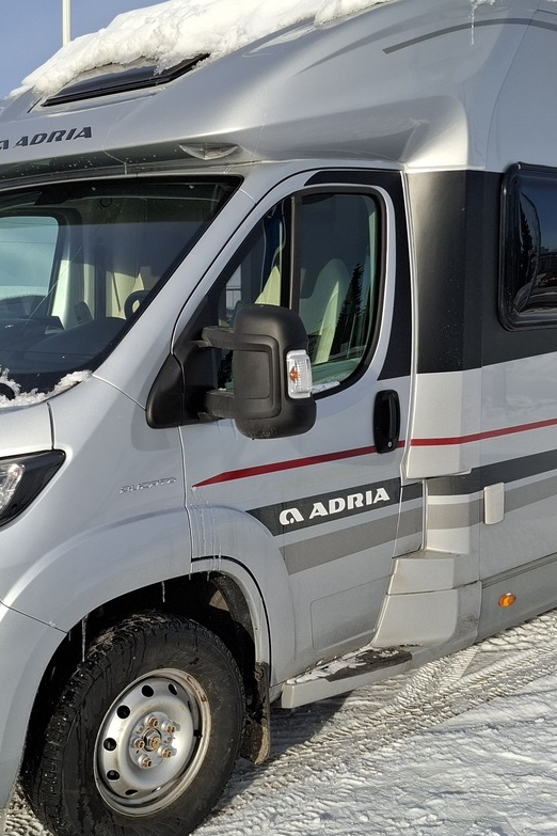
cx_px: 244
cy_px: 396
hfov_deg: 30.5
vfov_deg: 44.5
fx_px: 1021
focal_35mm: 44
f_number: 1.8
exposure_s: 1/2024
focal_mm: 5.54
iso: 50
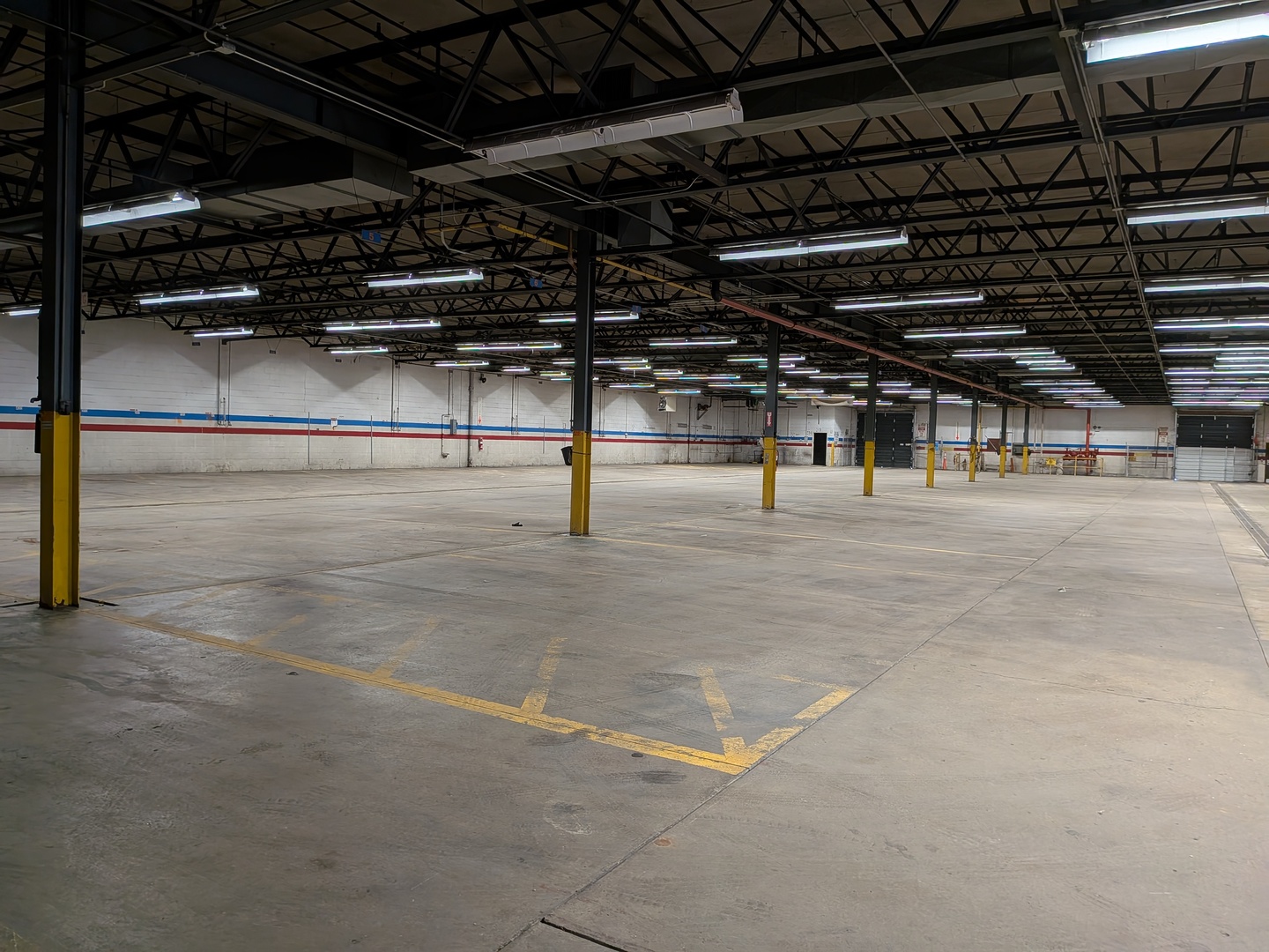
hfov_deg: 71.6
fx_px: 880
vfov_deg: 56.8
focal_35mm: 24
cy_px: 476
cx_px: 634
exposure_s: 1/33
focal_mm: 4.53
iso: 25
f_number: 1.7
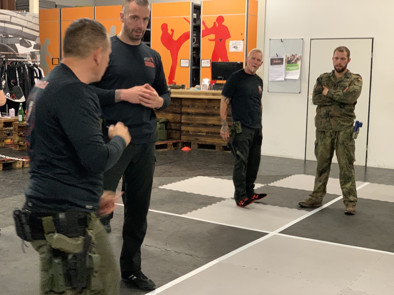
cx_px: 197
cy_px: 148
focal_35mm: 52
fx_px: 592
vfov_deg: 28.0
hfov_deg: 36.8
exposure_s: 1/50
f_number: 2.4
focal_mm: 6
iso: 320
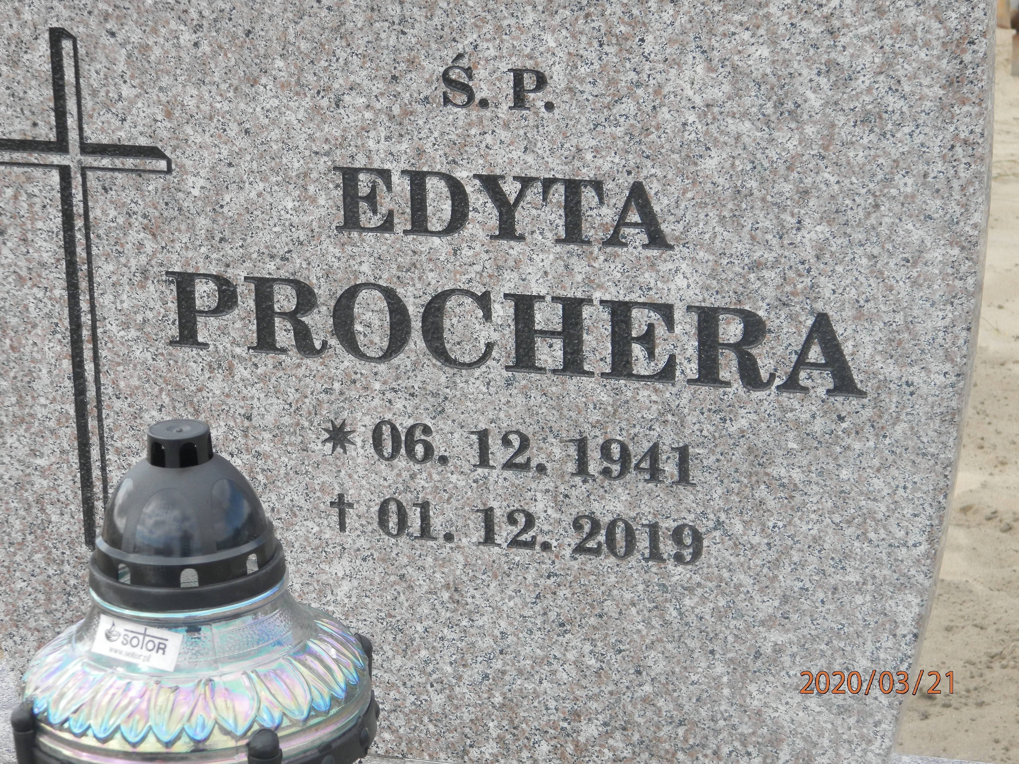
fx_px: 3120
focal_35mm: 106
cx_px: 510
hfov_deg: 18.5
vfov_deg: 14.0
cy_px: 382
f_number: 4.5
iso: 80
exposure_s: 1/160
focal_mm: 19
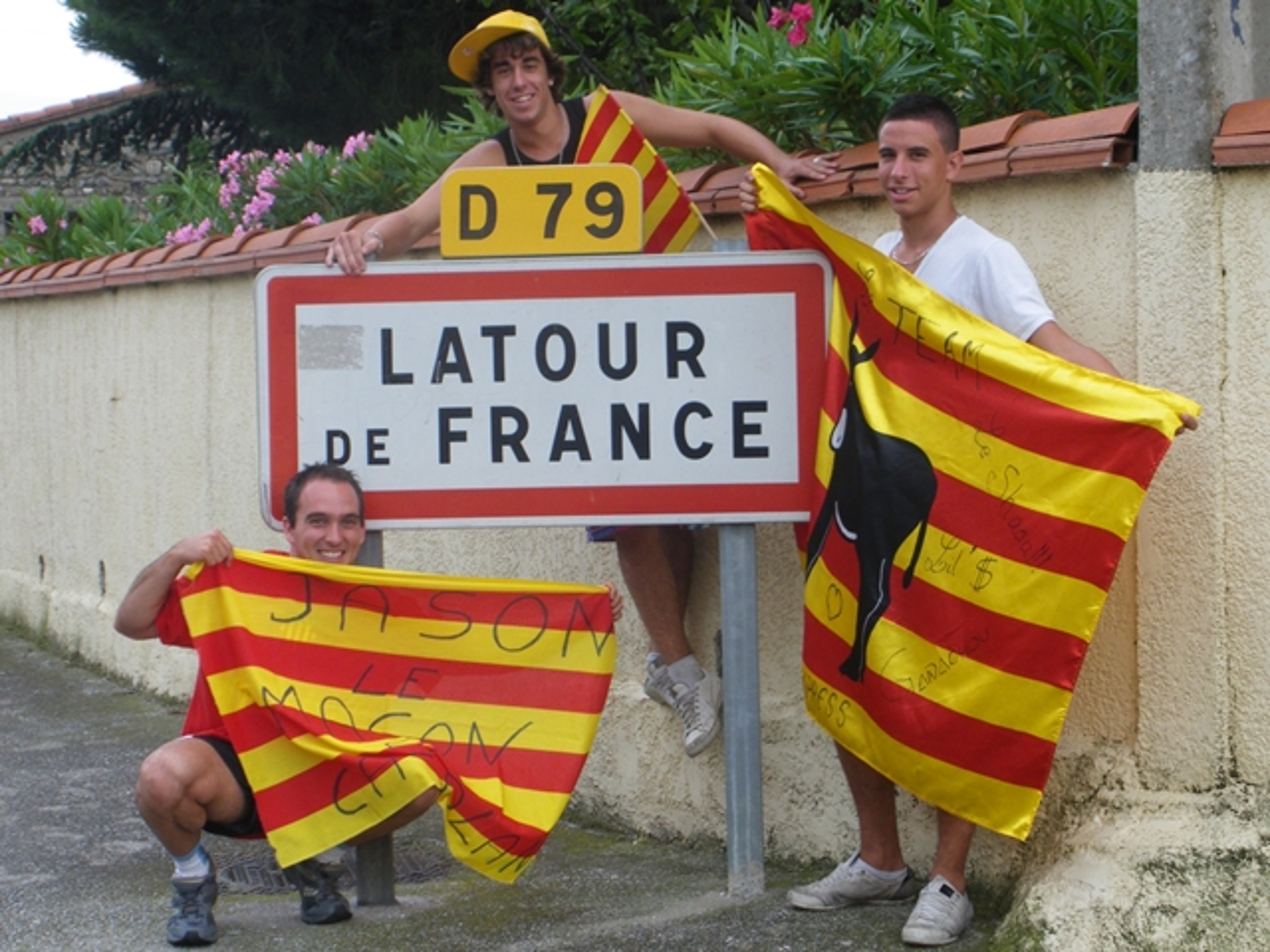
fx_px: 2275
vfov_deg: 23.7
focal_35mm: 62
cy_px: 476
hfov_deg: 31.2
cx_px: 635
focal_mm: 11.1
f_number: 4.6
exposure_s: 1/60
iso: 64
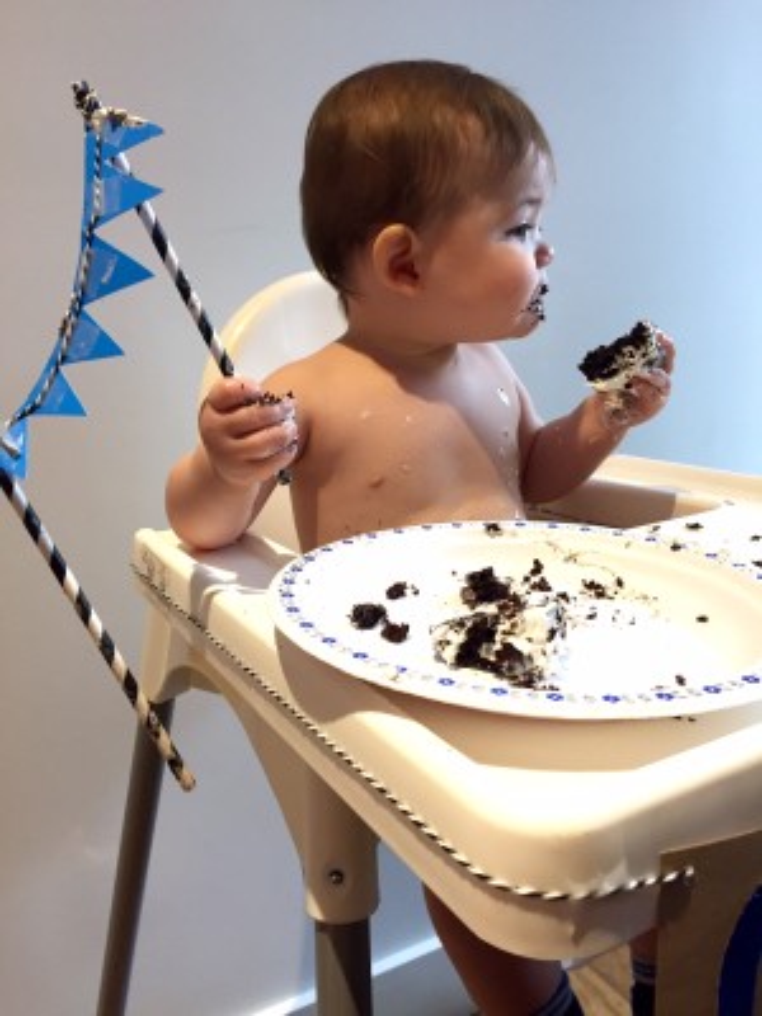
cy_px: 508
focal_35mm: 29
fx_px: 851
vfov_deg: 61.7
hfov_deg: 48.2
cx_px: 381
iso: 80
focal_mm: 4.15
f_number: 2.2
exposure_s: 1/30
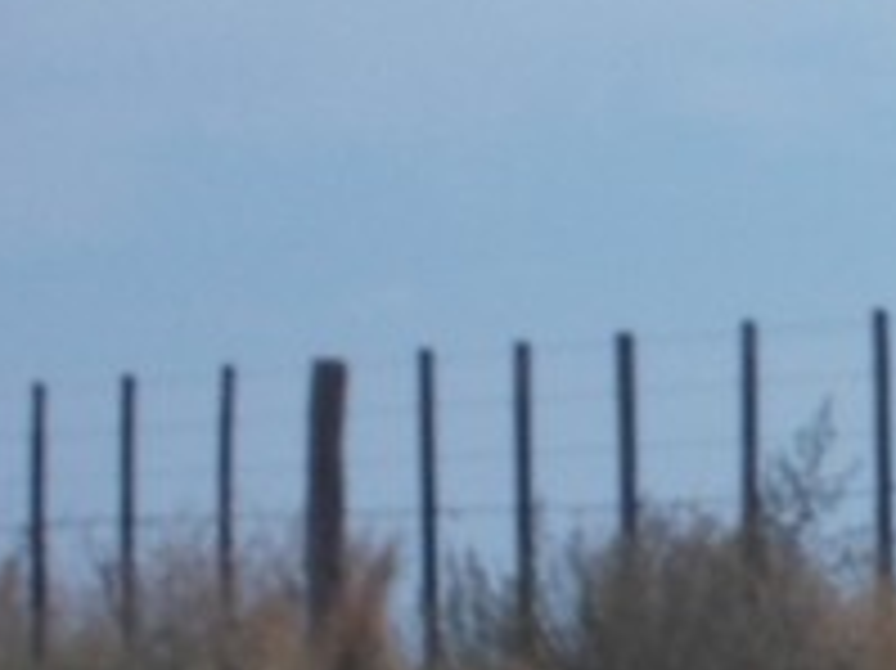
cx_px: 1463
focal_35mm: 490
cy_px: 108
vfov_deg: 3.0
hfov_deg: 4.0
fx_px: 12676
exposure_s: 1/160
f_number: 12.6
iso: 80
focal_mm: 17.9
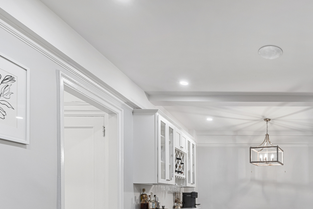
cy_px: 197
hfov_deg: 56.4
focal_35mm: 29
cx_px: 272
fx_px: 252
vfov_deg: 40.7
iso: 500
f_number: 8
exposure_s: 1/3
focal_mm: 15
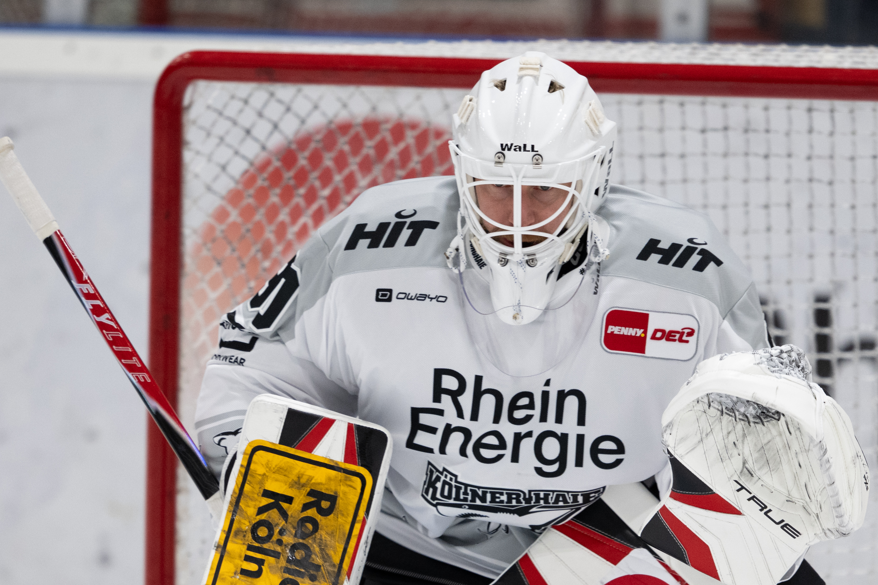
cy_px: 416
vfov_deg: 1.5
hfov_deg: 2.3
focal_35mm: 888
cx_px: 403
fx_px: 21655
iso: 1250
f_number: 3.2
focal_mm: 400
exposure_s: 1/640
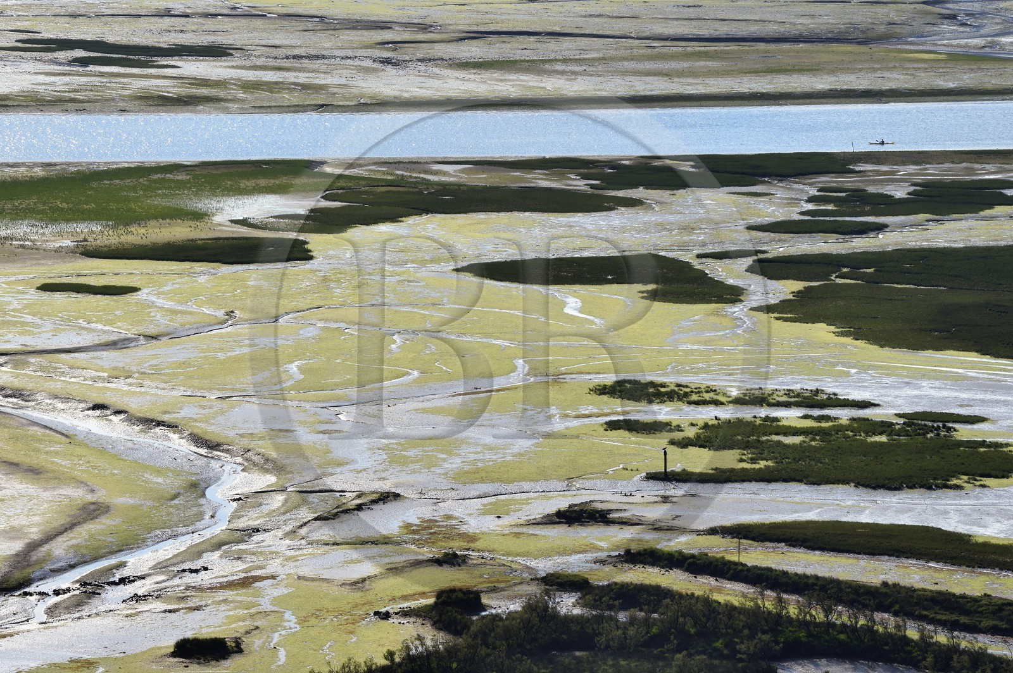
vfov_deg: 6.9
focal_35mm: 200
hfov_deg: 10.3
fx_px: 5623
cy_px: 336
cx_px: 506
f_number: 20
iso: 400
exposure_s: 1/320
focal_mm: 200
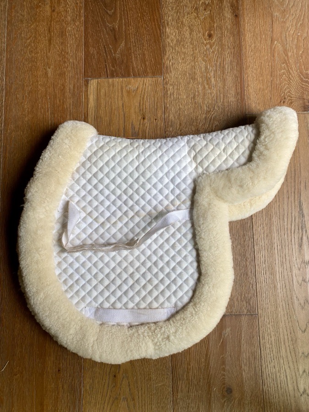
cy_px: 206
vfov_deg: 67.3
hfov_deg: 53.1
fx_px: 309
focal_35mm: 26
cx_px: 154
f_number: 1.8
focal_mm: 4.25
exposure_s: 1/122
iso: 64
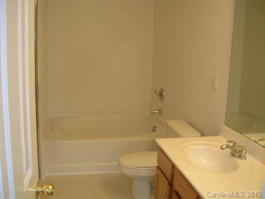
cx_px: 132
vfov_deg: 37.7
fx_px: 291
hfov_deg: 49.0
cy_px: 100
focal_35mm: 38
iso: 85
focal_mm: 5.8
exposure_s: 1/30
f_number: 2.8
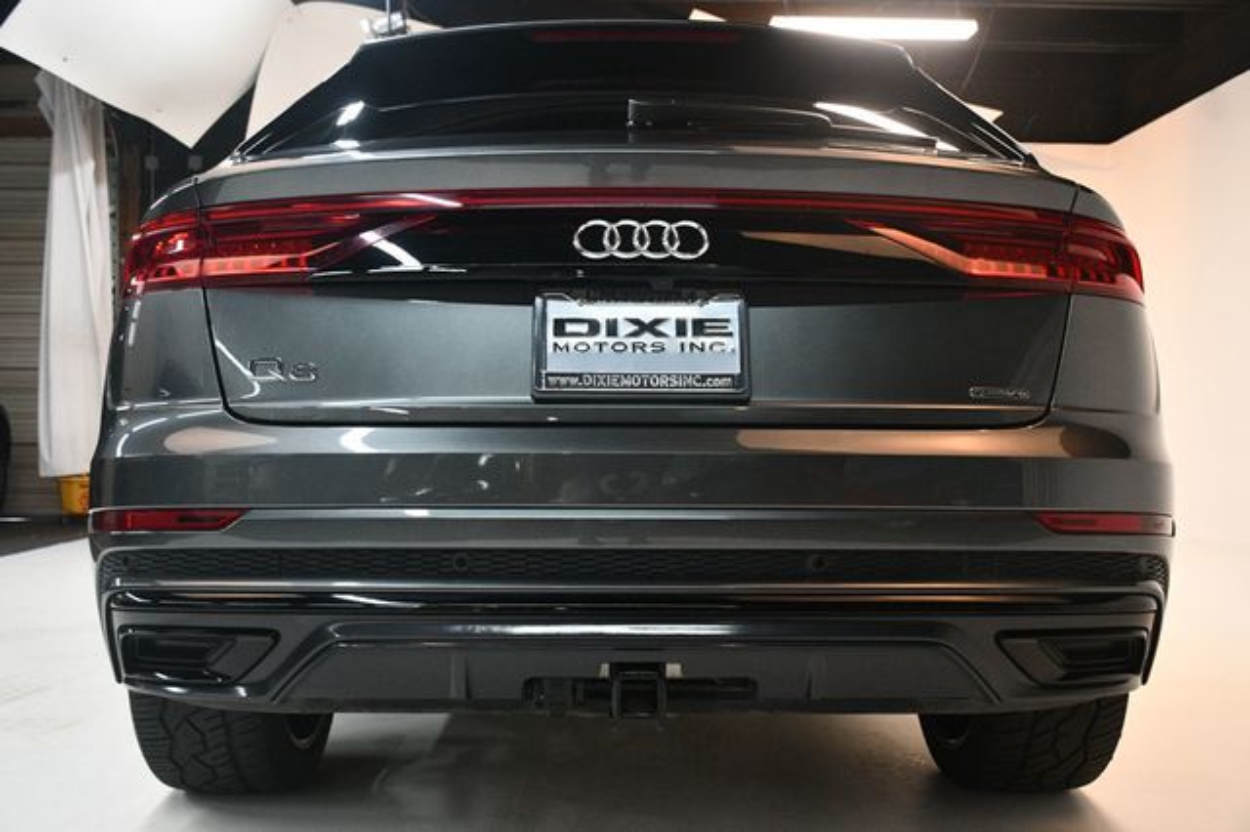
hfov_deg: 53.2
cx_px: 625
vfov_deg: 36.8
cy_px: 416
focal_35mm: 36
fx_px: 1249
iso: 2200
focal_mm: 24
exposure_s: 1/125
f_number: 3.8
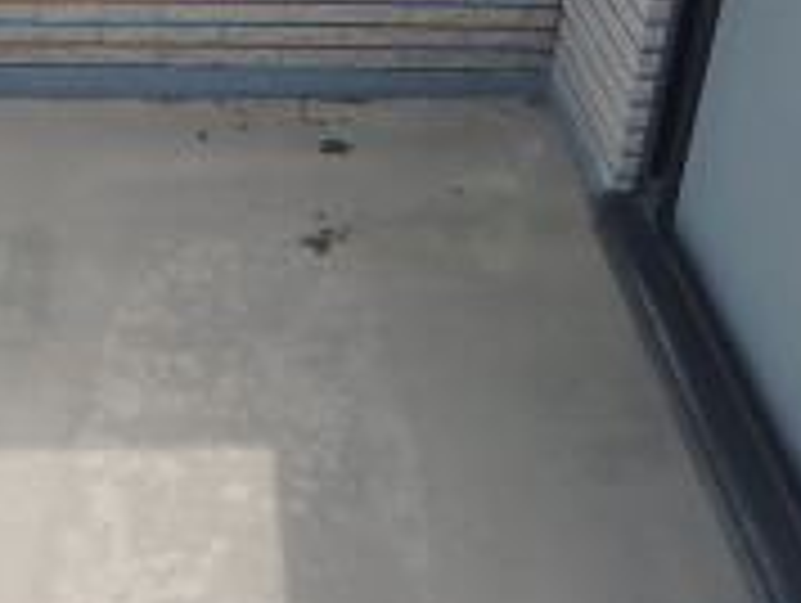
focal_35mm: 65
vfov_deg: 22.6
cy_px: 302
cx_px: 194
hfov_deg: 29.3
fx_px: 1506
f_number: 3.5
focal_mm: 3.7
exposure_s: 1/320
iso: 125
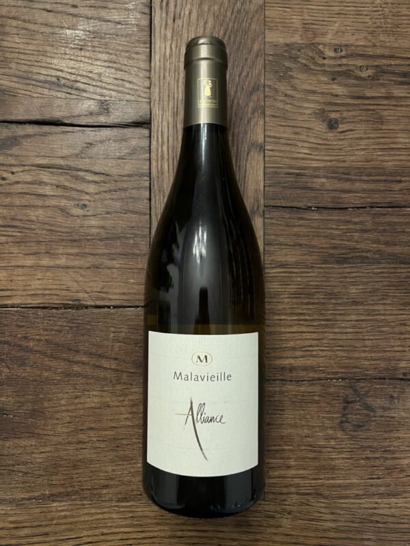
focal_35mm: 26
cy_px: 273
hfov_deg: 53.1
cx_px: 205
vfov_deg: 67.3
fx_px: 411
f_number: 1.6
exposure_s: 1/60
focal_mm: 5.1
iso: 500
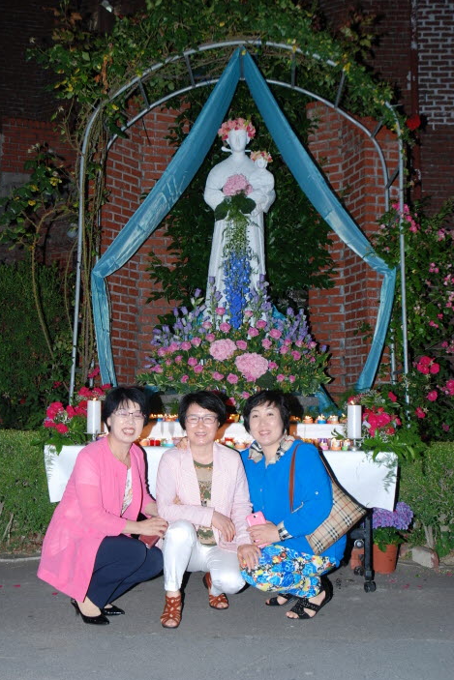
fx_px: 785
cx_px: 222
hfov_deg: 32.3
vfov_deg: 46.9
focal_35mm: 42
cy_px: 338
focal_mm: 27
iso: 200
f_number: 5.6
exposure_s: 1/60
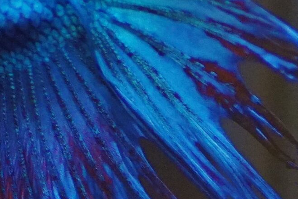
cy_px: 67
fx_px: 4354
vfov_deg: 2.6
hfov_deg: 3.9
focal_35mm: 526
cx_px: -95
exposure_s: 1/160
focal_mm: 90
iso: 2500
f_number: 2.8
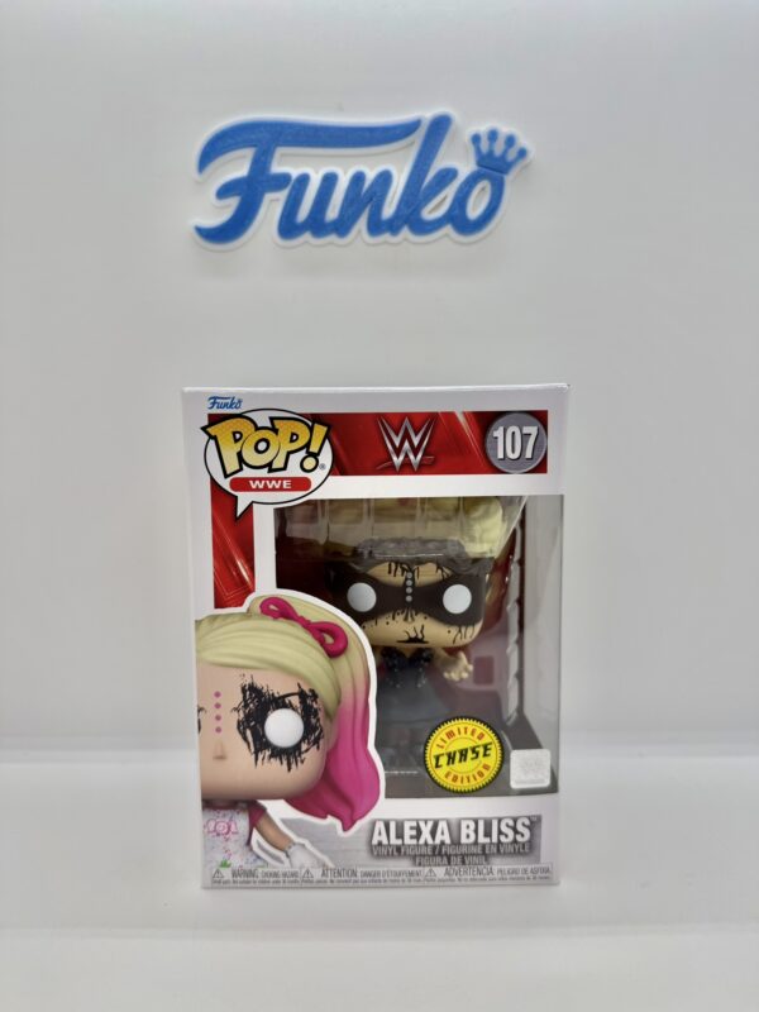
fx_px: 702
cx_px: 380
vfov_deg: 71.6
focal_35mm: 24
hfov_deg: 56.8
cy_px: 506
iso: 80
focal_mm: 6.76
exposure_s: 1/303
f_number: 1.78
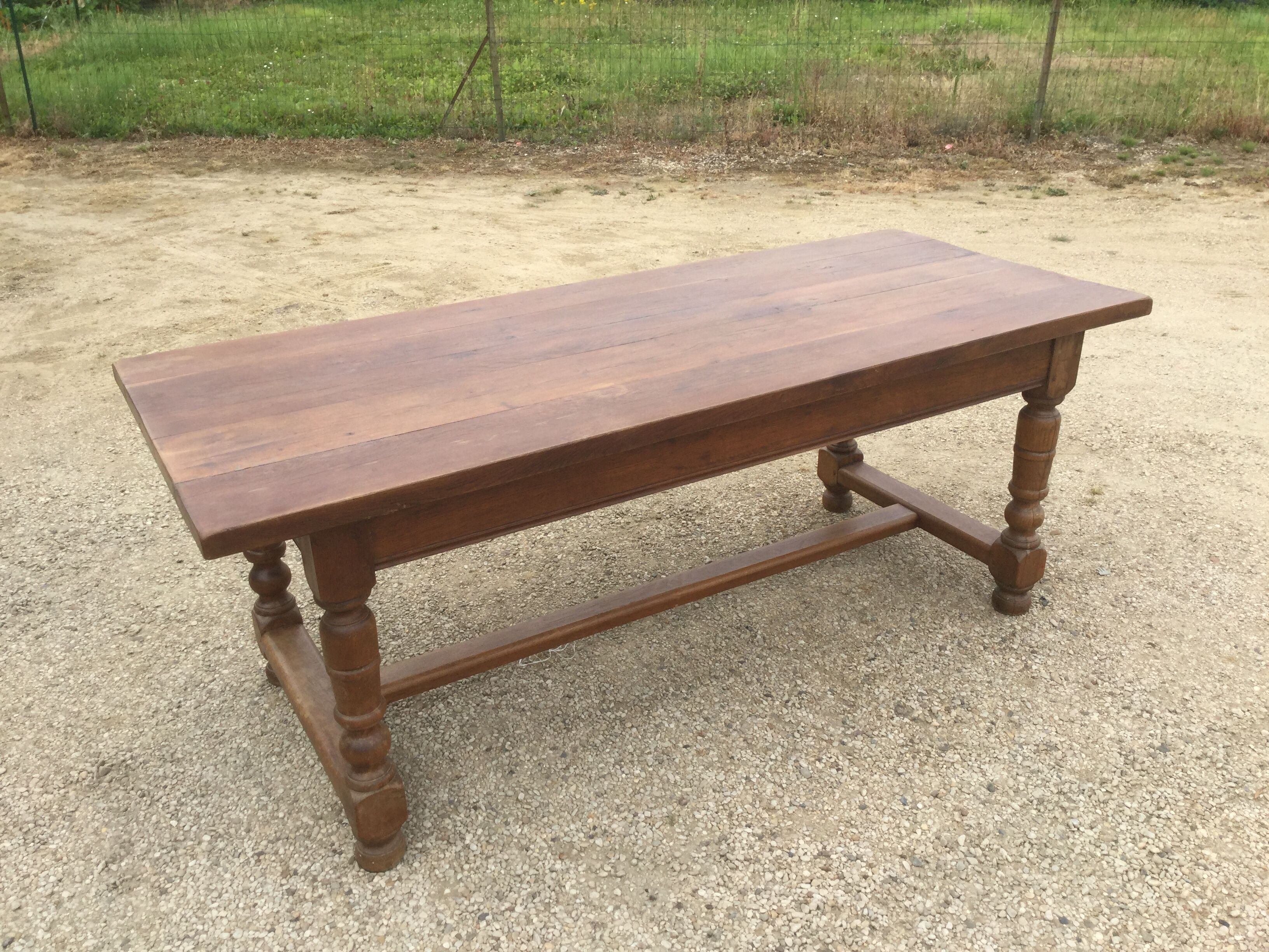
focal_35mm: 31
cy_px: 476
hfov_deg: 58.4
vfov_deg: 45.4
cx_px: 634
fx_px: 1136
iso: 25
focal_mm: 3.3
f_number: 2.4
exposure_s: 1/578
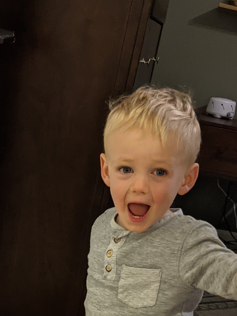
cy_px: 327
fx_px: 685
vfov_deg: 24.6
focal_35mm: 75
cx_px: 36
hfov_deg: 19.4
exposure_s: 1/60
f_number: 1.8
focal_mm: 4.44
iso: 249
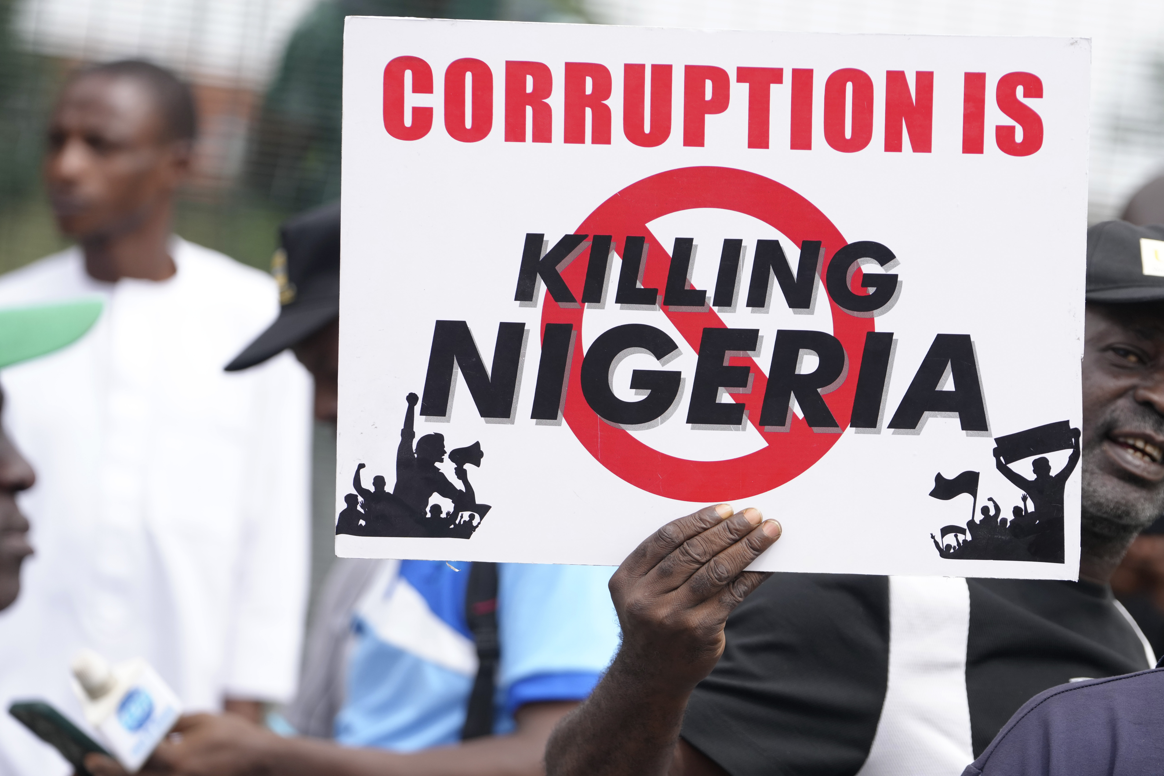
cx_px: 727
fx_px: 6951
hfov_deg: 9.6
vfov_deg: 6.4
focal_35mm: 215
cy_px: 366
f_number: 3.5
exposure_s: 1/2000
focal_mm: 168
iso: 500
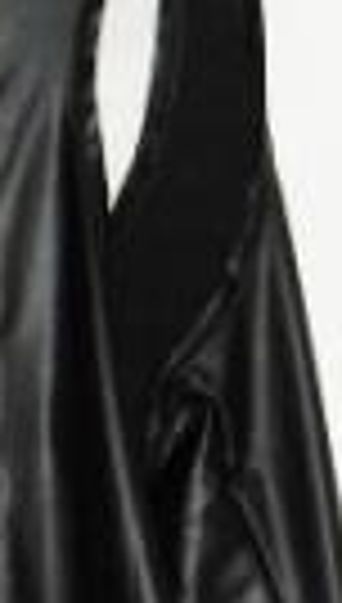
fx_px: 2211
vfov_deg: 15.0
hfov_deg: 8.7
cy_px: 720
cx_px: -81
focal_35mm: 138
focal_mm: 6.3
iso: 200
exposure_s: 1/45
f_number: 2.8
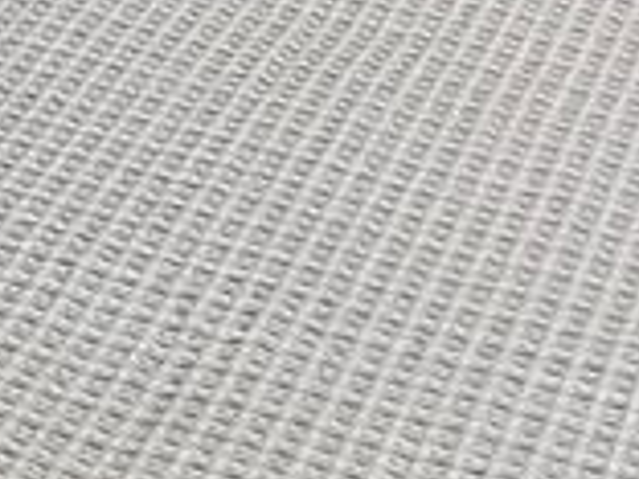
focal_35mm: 185
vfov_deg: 7.4
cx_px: -393
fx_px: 3415
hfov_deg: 10.2
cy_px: -761
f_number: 1.8
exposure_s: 1/60
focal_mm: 3
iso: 64
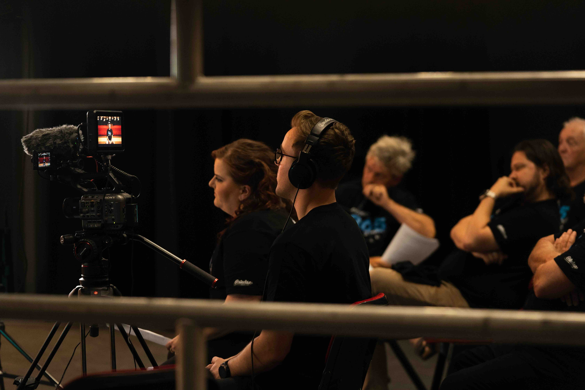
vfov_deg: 13.7
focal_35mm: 100
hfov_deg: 20.4
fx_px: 1625
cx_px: 292
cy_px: 195
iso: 4000
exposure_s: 1/100
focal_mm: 100
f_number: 2.8
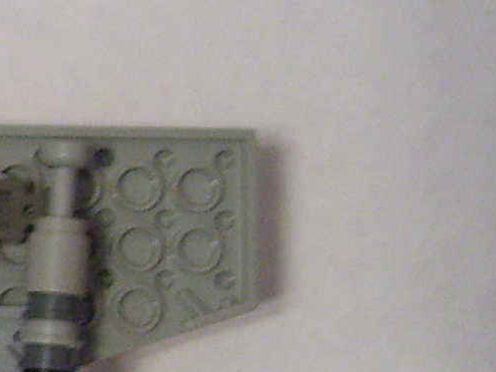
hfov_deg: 10.6
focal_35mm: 167
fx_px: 2393
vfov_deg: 8.8
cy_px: 375
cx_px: -578
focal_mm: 6
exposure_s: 1/10
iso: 160
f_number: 2.7
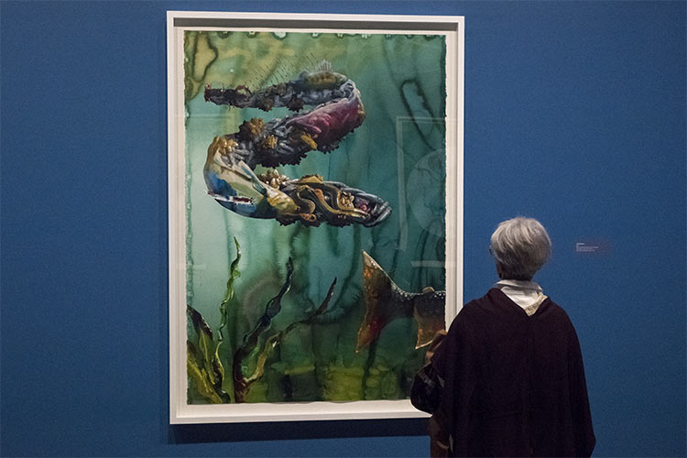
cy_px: 229
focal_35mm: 44
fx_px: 840
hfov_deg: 44.5
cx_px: 344
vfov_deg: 30.5
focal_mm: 44
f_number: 9
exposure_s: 1/125
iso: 12800
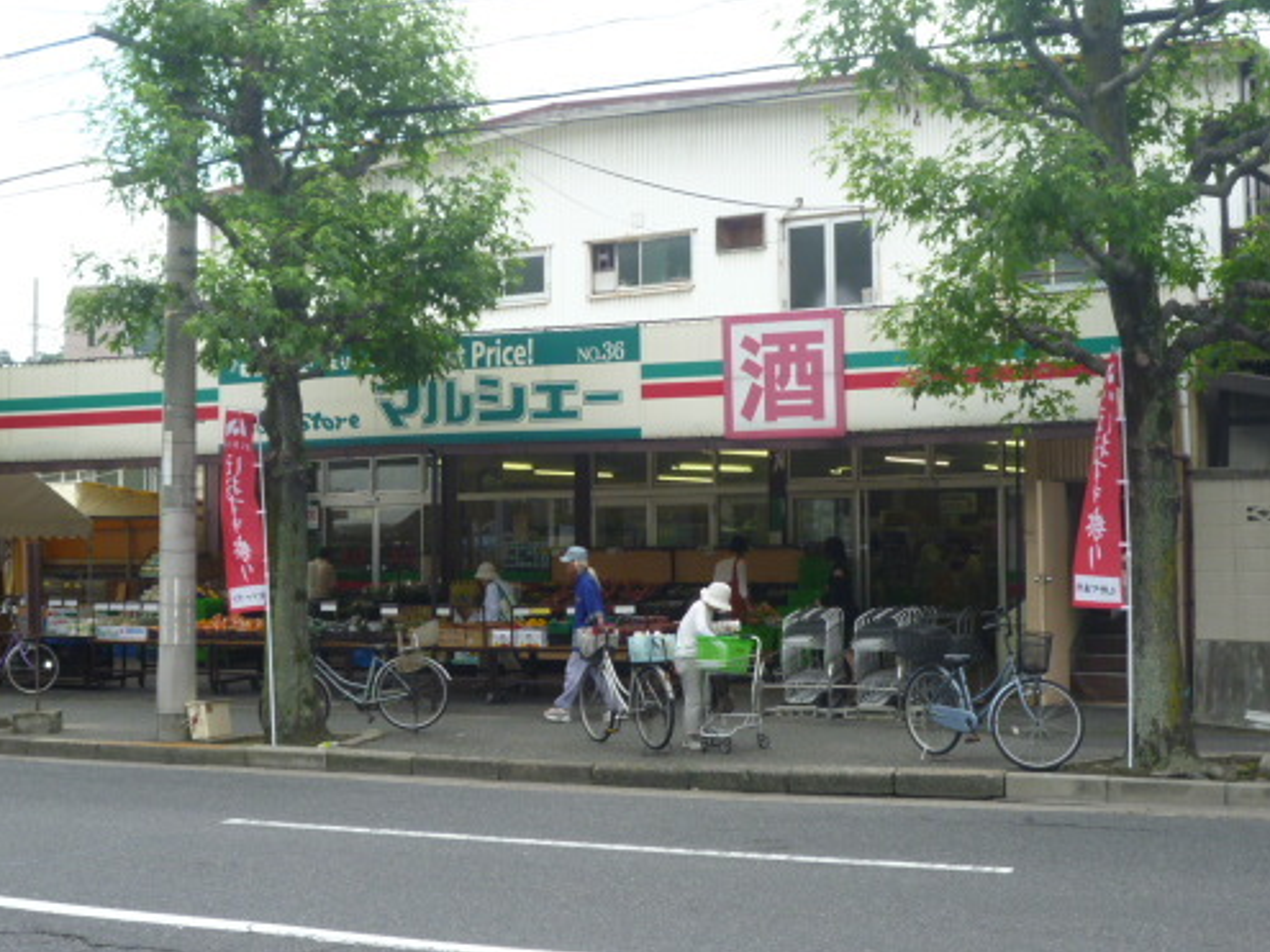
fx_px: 1944
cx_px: 593
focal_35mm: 53
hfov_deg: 36.2
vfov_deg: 27.5
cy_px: 421
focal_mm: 7.2
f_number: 4
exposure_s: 1/200
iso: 100
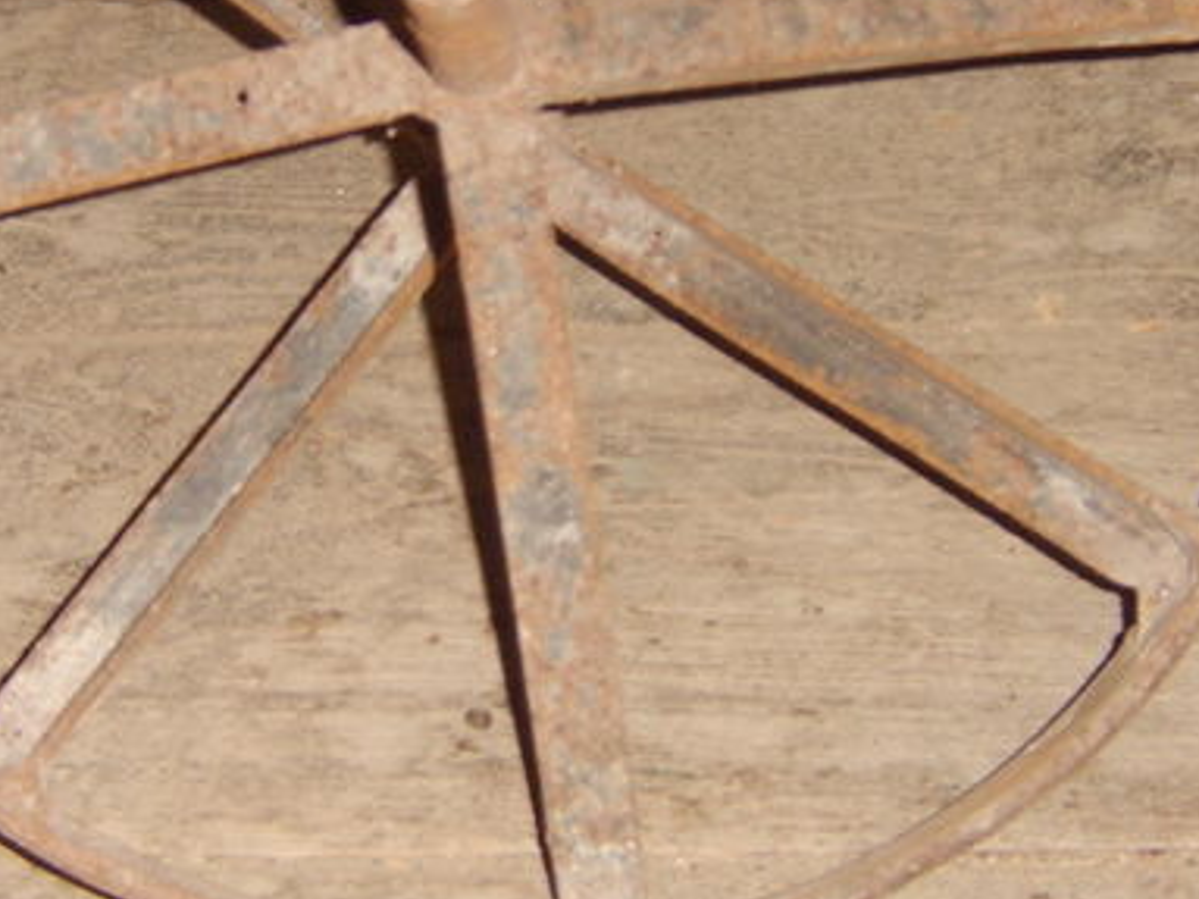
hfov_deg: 24.1
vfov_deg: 18.2
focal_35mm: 81
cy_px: 329
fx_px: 2805
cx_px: 435
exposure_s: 1/30
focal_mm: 8.13
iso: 141
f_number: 2.7
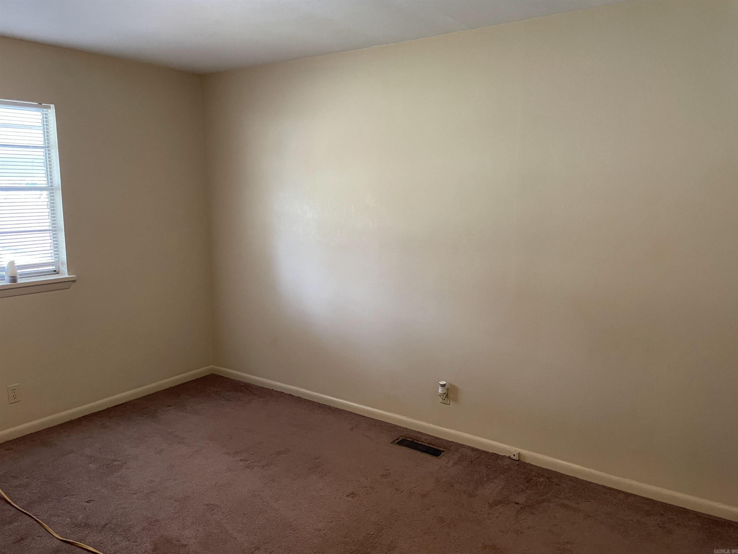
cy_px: 277
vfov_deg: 53.1
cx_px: 369
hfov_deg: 67.3
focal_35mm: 26
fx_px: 554
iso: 500
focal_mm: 4.2
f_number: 1.6
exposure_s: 1/60
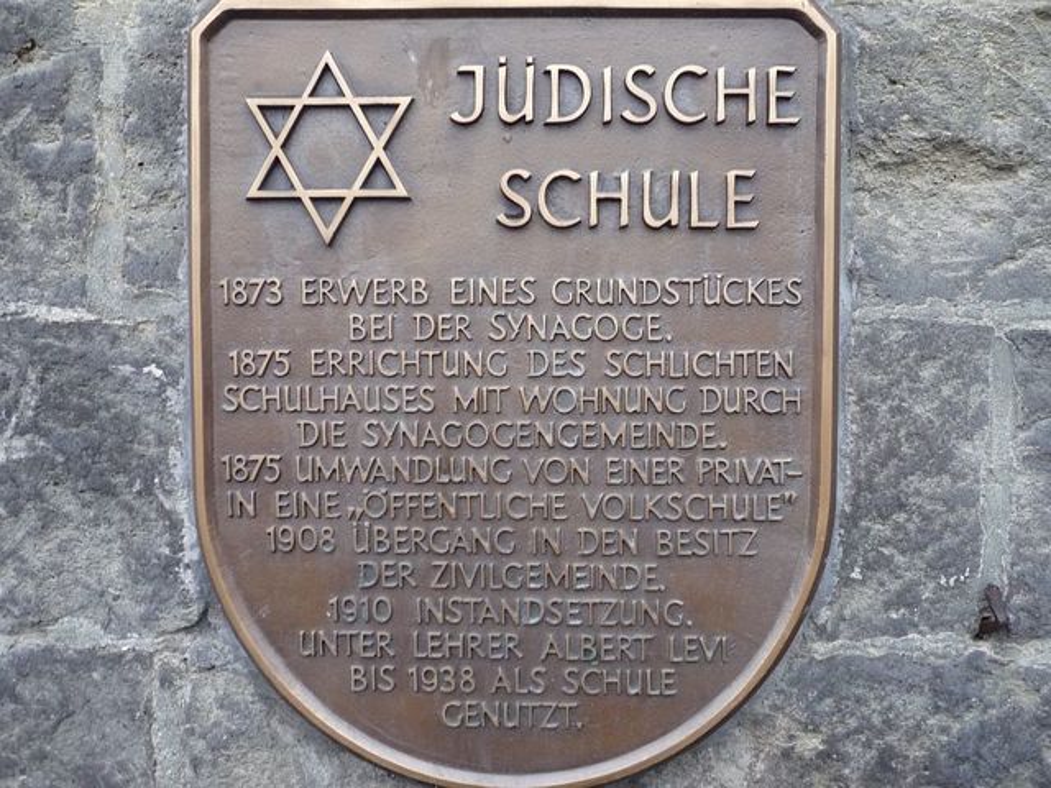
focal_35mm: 39
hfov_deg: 47.9
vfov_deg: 36.8
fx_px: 1184
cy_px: 394
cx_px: 526
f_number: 4
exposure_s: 1/40
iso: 200
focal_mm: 6.8
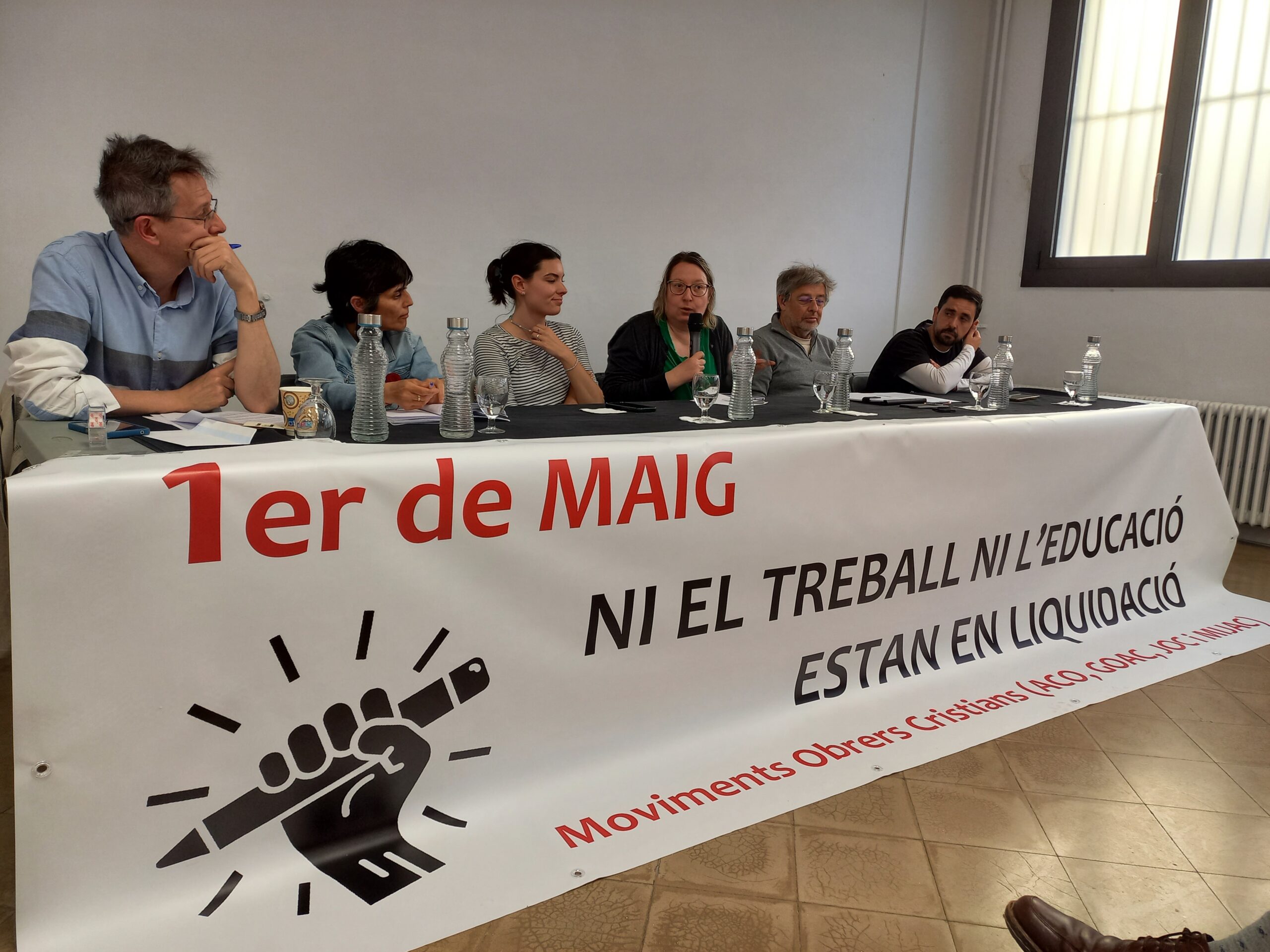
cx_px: 635
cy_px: 476
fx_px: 917
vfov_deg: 54.9
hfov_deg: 69.4
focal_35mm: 25
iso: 64
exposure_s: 1/50
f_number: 1.8
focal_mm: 4.65
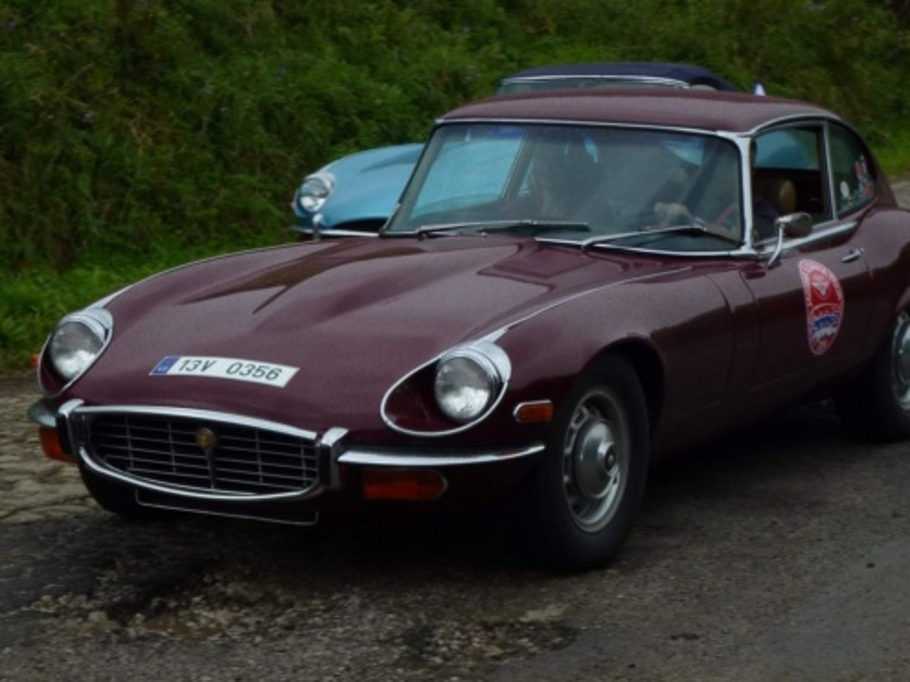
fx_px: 2760
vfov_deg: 14.1
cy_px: 341
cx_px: 456
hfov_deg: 18.7
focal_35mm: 105
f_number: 5
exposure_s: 1/125
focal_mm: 18.7
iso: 100
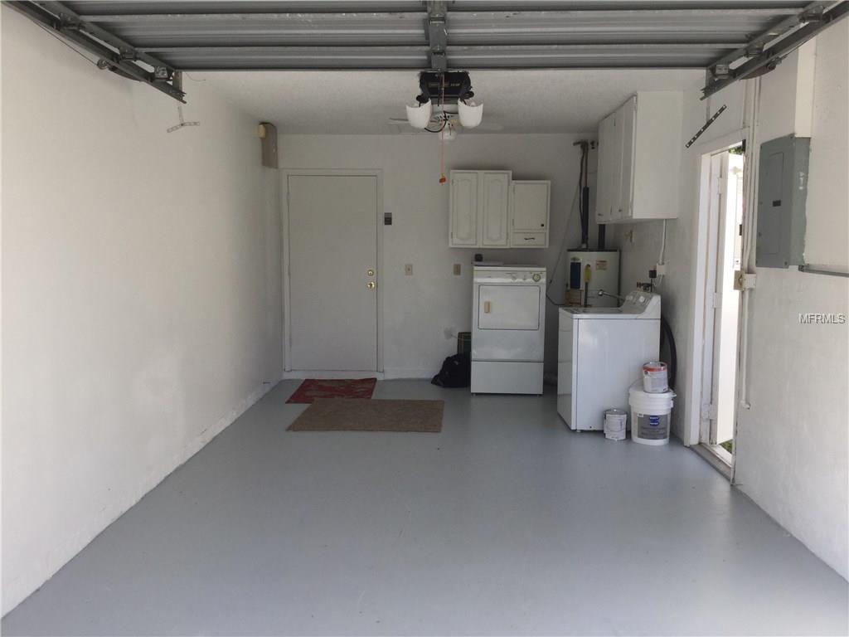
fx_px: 760
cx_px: 424
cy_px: 318
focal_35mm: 31
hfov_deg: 58.4
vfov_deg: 45.4
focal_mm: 3.3
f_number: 2.4
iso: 25
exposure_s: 1/275
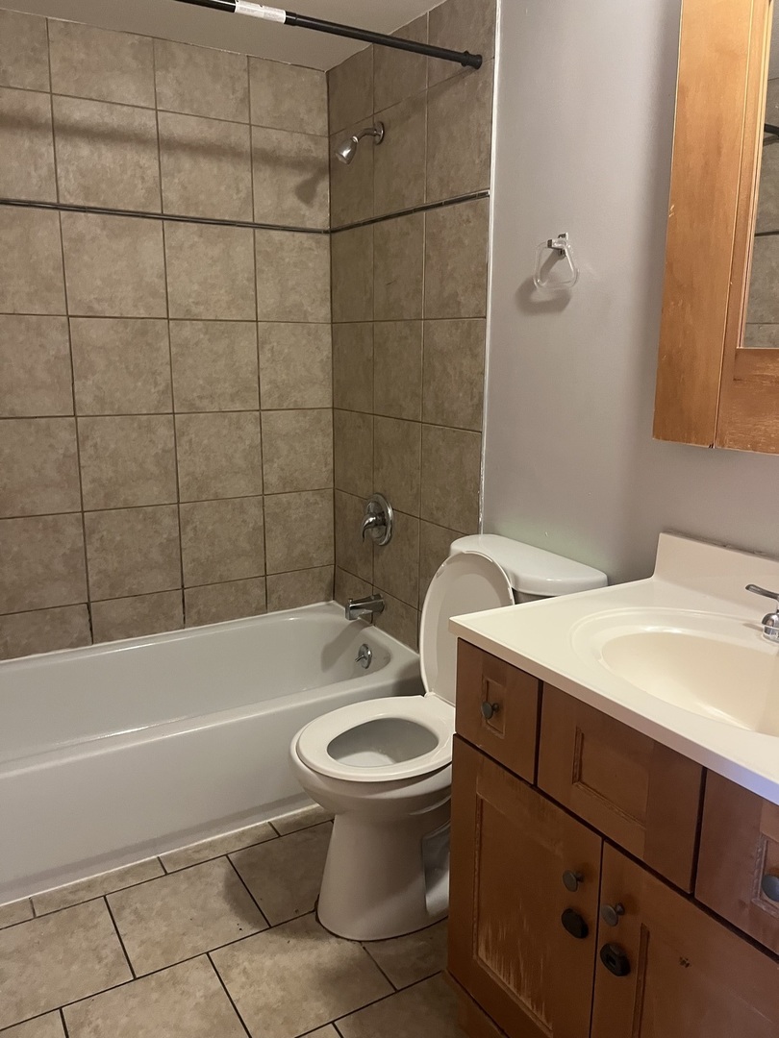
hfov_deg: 53.1
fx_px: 780
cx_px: 390
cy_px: 519
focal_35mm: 26
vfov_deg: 67.3
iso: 400
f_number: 1.6
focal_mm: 5.1
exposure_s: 1/60
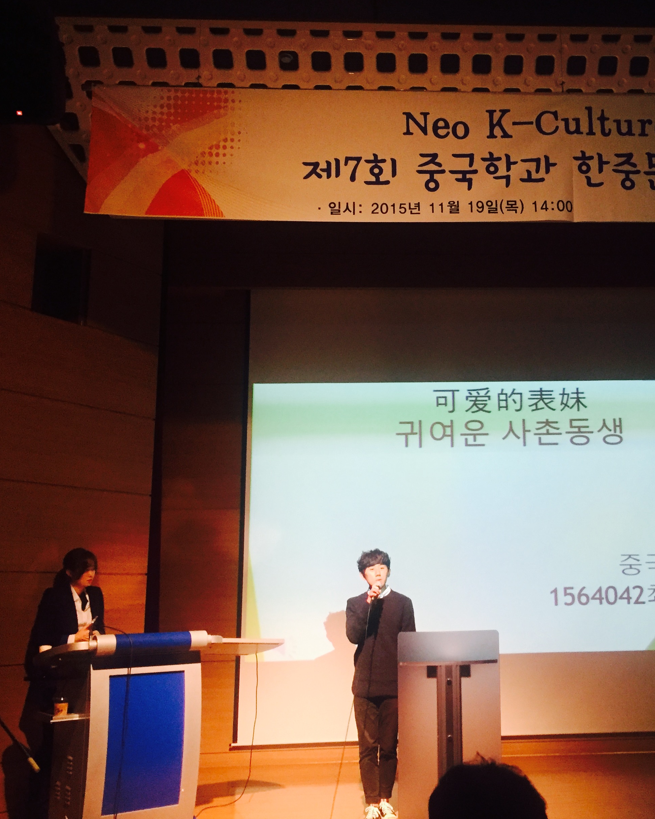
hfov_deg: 38.5
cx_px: 465
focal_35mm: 38
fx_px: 921
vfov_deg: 47.9
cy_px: 408
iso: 125
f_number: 2.2
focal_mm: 4.15
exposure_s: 1/30
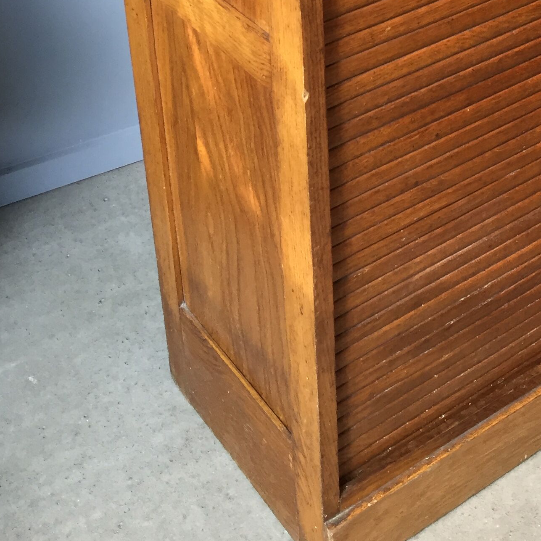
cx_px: 370
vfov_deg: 24.8
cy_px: -45
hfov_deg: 26.3
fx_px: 1149
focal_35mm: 65
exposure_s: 1/33
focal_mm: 4.15
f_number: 2.2
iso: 100
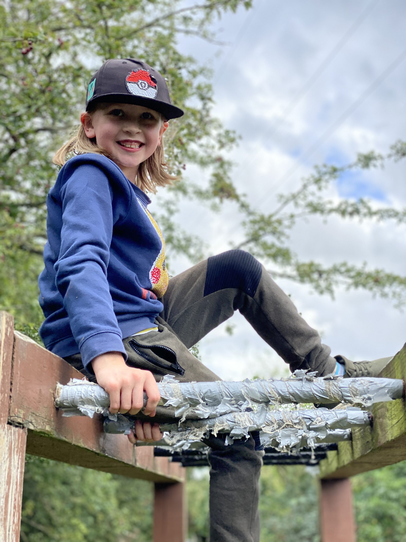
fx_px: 813
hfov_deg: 28.0
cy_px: 271
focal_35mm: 52
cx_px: 203
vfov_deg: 36.8
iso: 20
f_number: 2
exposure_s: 1/505
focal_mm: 6
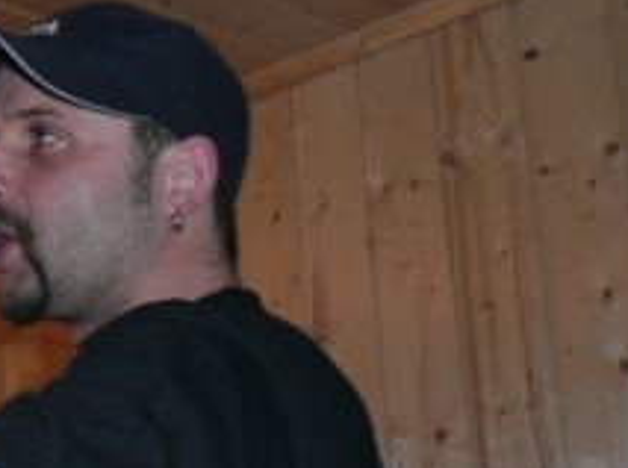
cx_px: 6
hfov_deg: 30.5
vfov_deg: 24.6
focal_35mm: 59
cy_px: 321
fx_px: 1069
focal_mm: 4.6
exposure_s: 1/30
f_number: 3.3
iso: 100
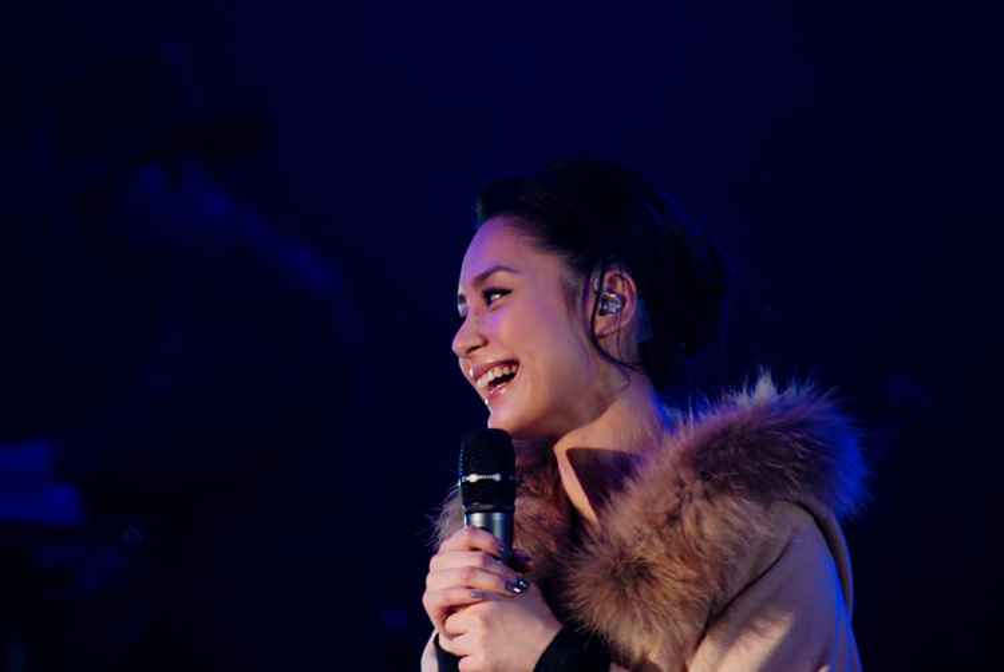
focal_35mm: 300
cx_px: 502
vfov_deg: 4.6
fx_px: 8376
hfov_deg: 6.9
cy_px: 336
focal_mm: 200
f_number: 2.8
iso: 400
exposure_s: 1/200
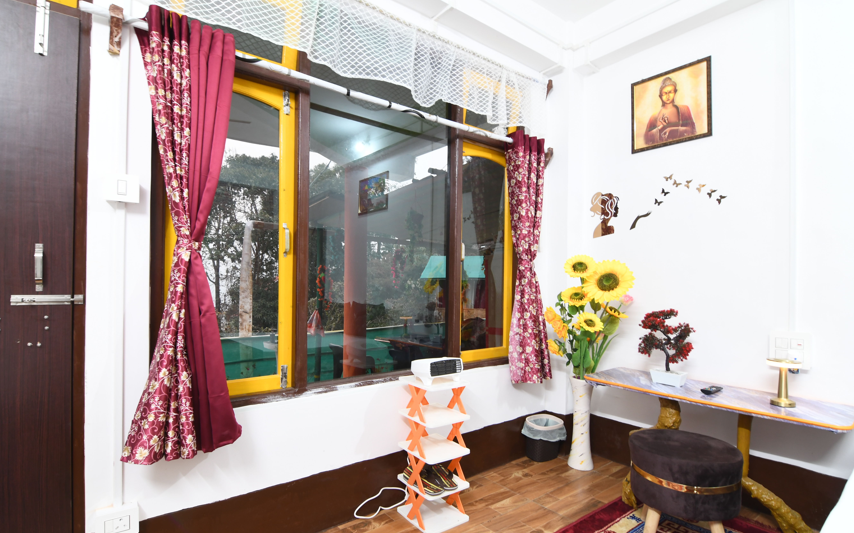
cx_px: 415
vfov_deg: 67.9
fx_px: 396
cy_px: 285
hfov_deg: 94.3
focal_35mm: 17
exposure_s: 1/1.6
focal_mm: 11
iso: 400
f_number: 6.3
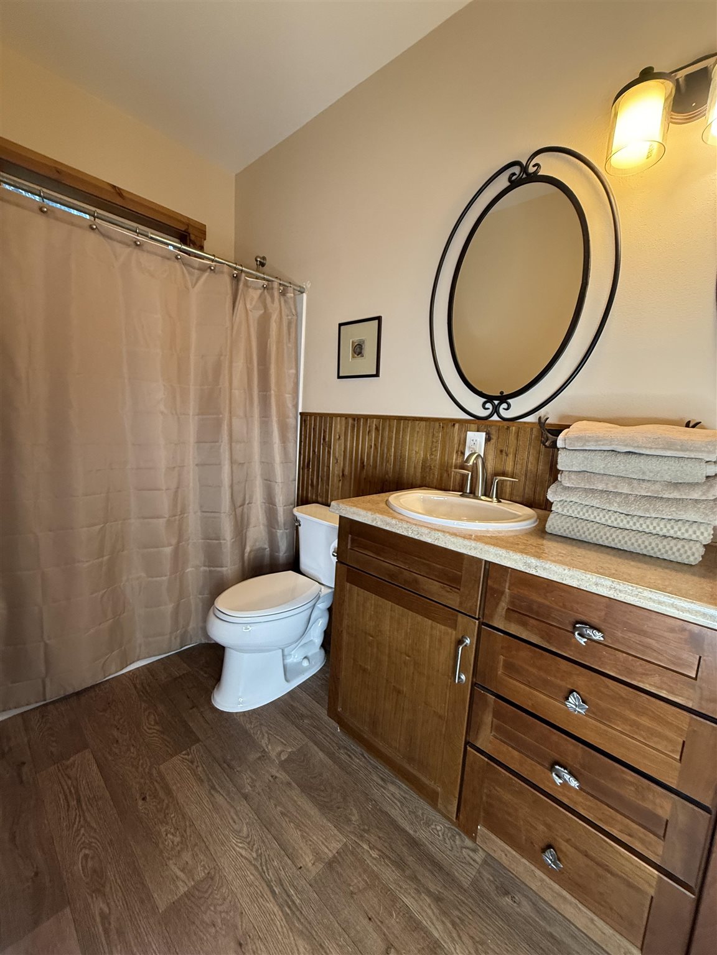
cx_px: 358
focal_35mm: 14
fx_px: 387
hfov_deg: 85.7
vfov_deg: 102.1
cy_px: 478
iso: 200
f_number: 2.2
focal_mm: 2.22
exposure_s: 1/60
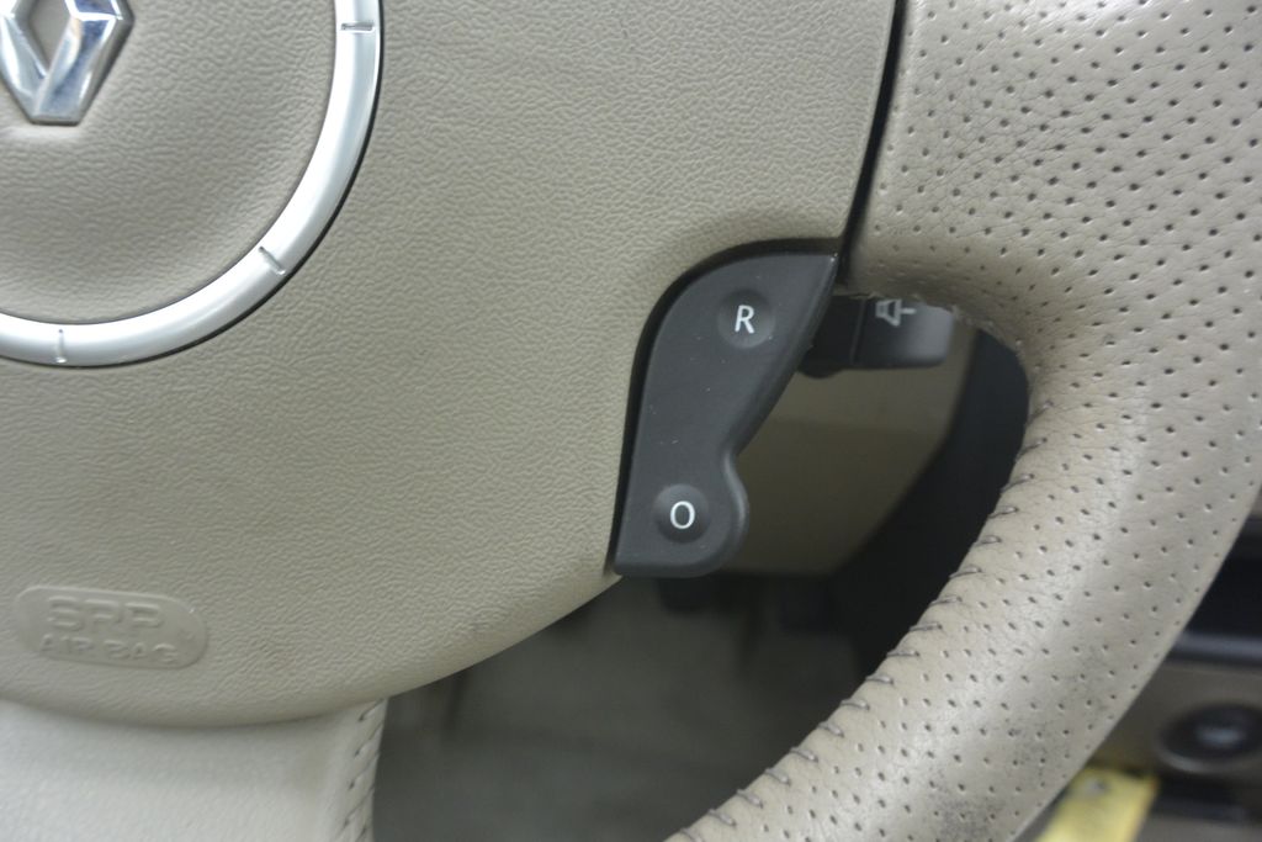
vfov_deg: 47.9
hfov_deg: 67.4
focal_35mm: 27
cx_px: 631
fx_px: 947
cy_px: 421
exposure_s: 1/125
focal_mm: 10
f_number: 3.5
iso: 400
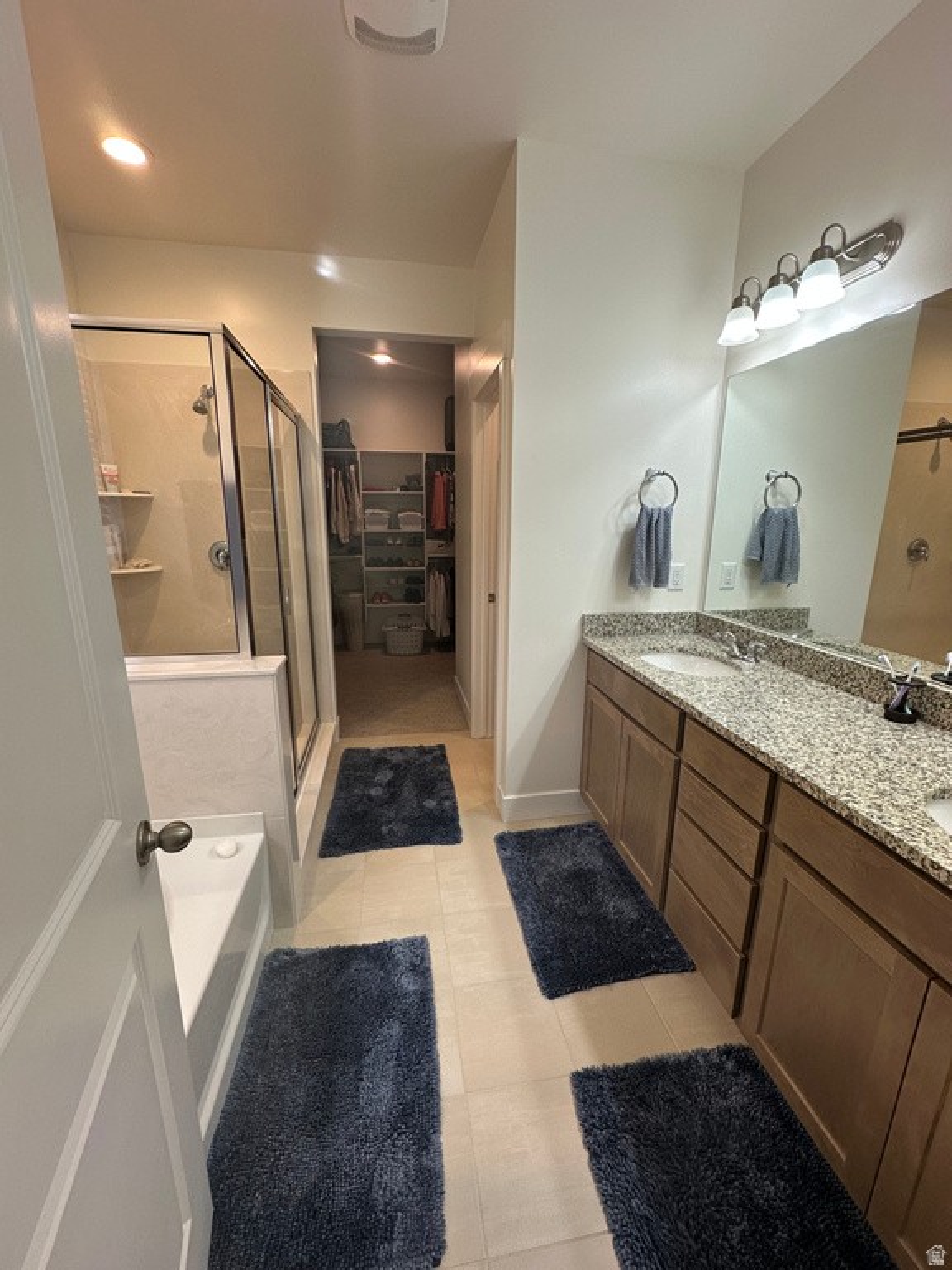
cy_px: 635
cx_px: 476
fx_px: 513
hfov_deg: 85.7
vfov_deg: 102.1
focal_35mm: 14
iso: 125
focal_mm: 2.22
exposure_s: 1/120
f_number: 2.2
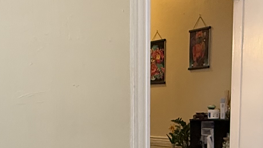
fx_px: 467
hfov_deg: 31.4
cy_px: 180
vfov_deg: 17.1
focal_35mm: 67
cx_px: 120
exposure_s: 1/60
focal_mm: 2.22
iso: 320
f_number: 2.2
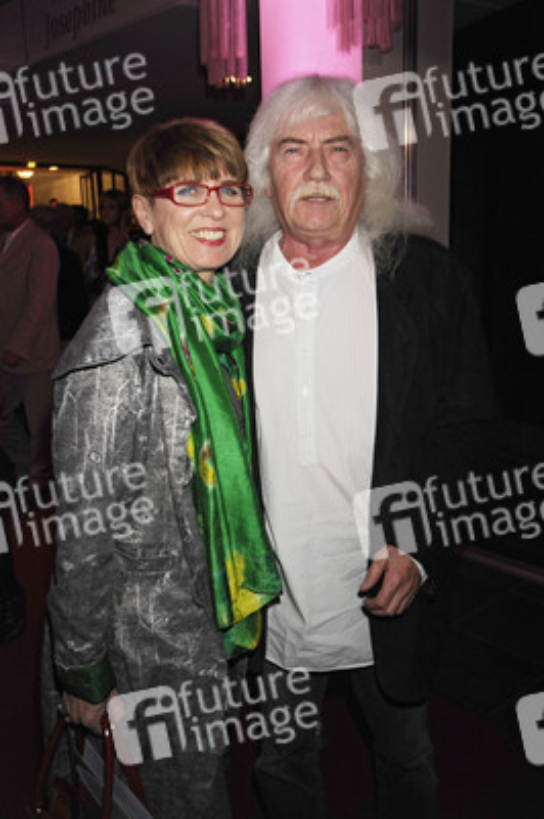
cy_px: 410
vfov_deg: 54.5
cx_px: 272
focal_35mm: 35
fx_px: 795
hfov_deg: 37.8
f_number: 5.6
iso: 1000
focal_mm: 35
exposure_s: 1/40
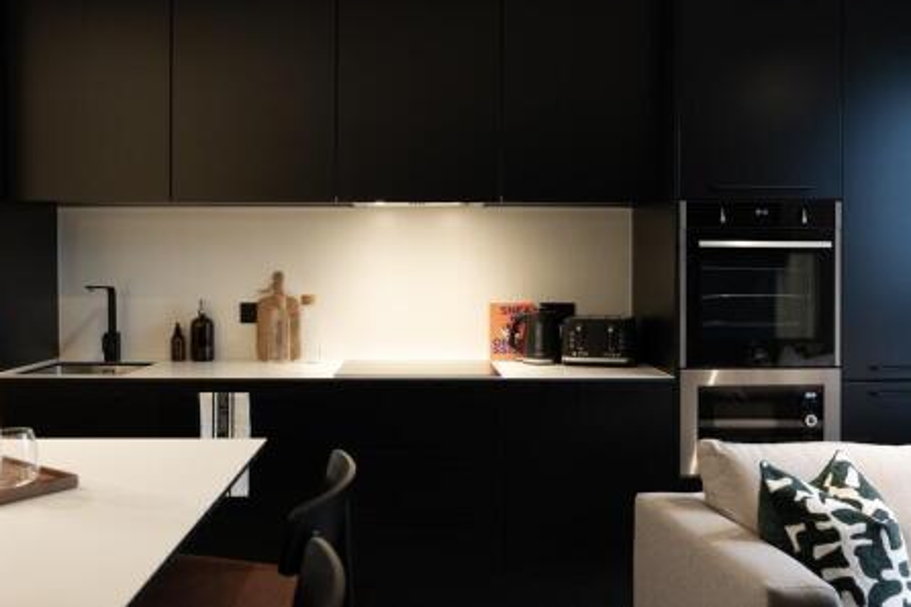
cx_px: 470
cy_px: 291
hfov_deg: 58.6
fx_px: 812
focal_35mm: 32
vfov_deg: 41.0
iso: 500
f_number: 4.5
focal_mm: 30.1
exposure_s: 1/13
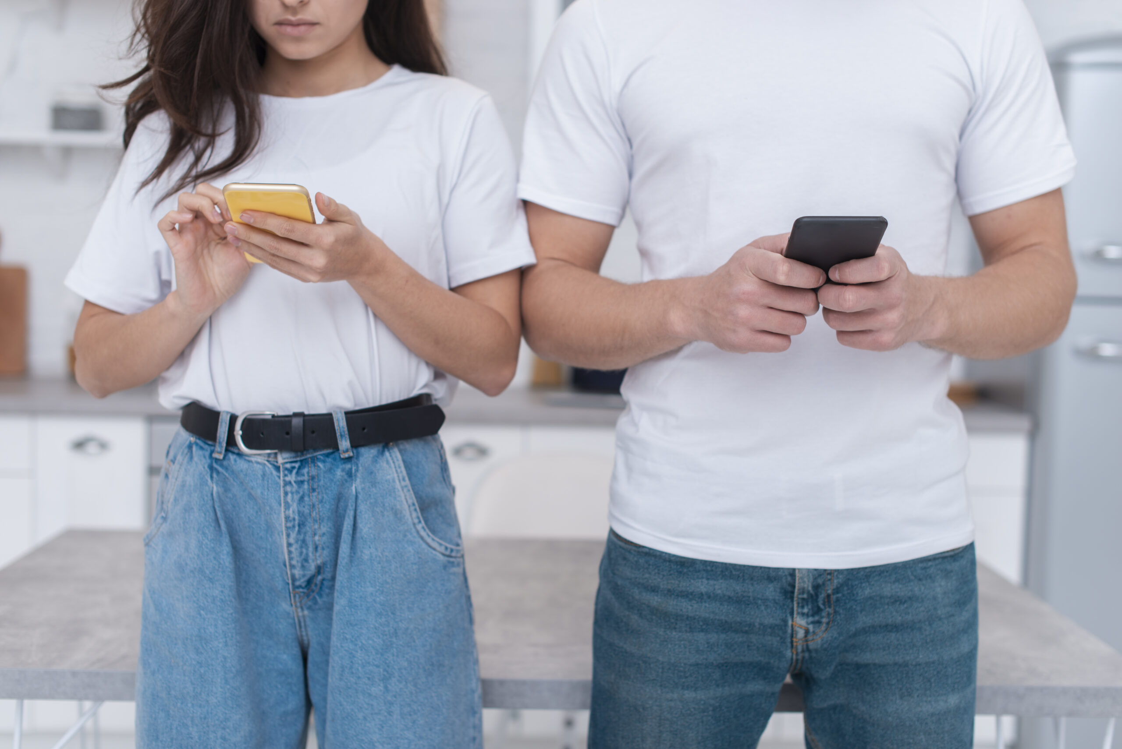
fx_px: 1559
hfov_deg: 39.6
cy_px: 374
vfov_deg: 27.0
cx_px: 561
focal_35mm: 50
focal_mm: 50
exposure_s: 1/125
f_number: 2.8
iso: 125
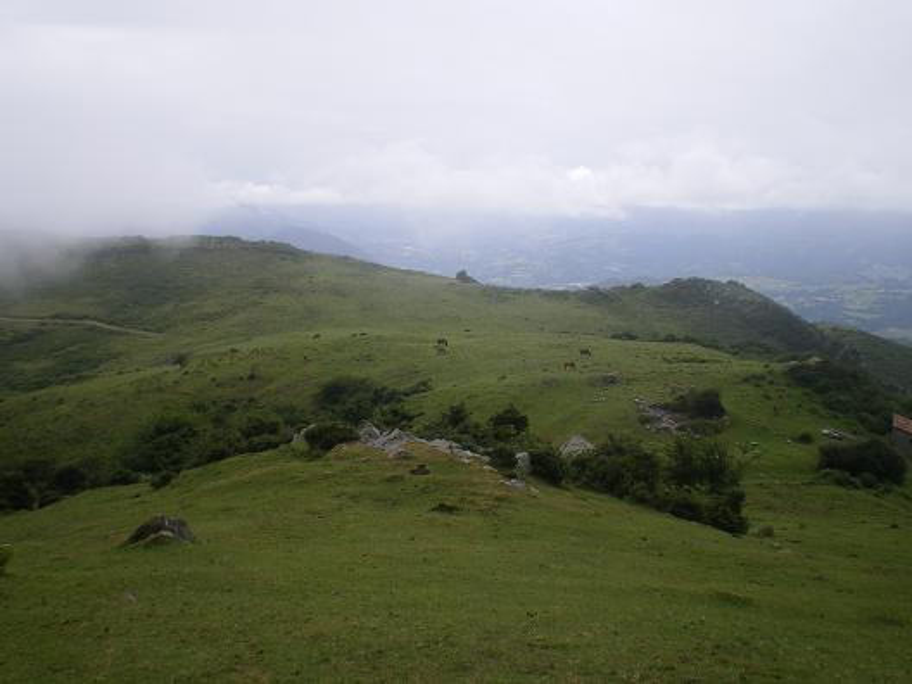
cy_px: 342
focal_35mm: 38
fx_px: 1001
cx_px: 456
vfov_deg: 37.7
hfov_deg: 49.0
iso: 64
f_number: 4.6
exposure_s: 1/320
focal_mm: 6.3
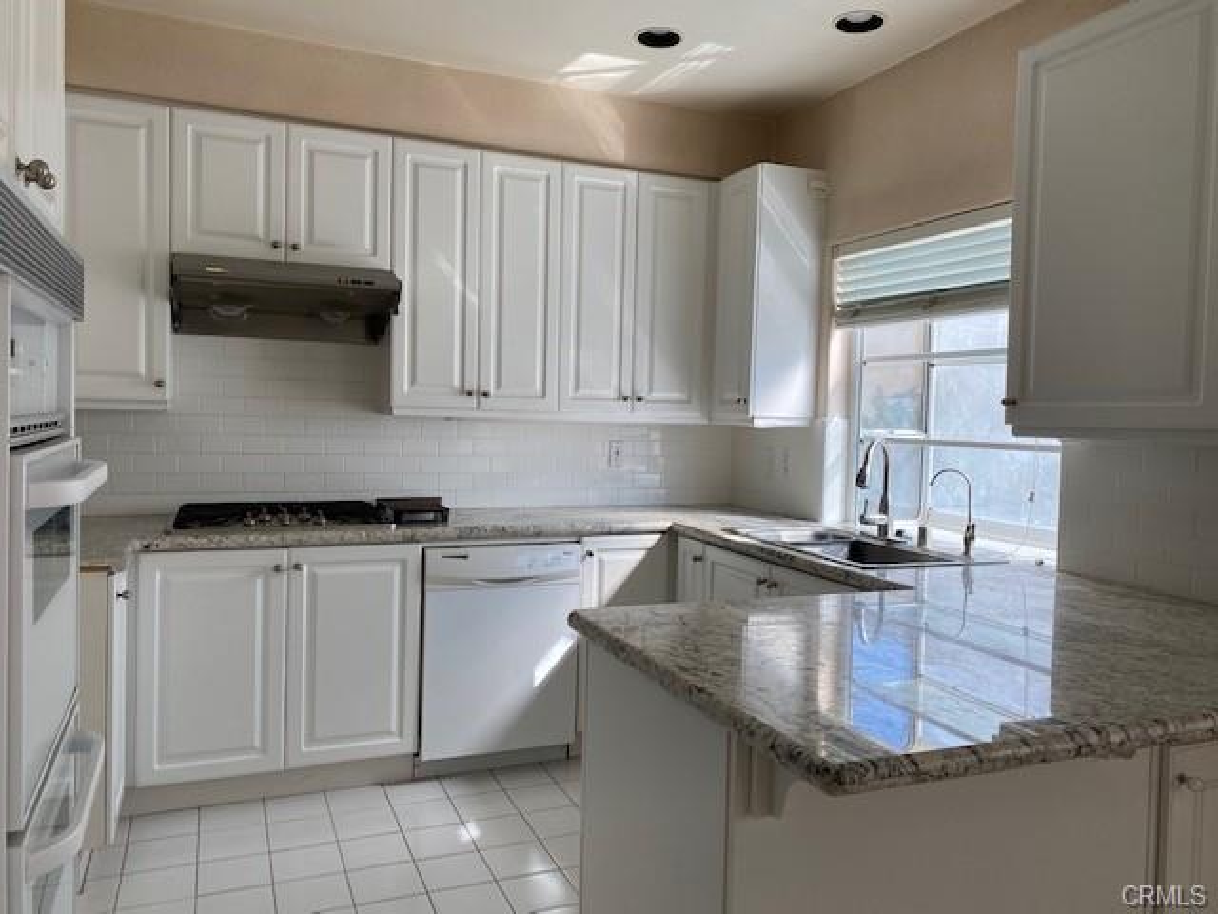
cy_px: 457
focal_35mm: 26
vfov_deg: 53.1
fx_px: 915
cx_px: 609
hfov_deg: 67.3
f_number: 1.8
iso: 32
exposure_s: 1/449
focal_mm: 4.25
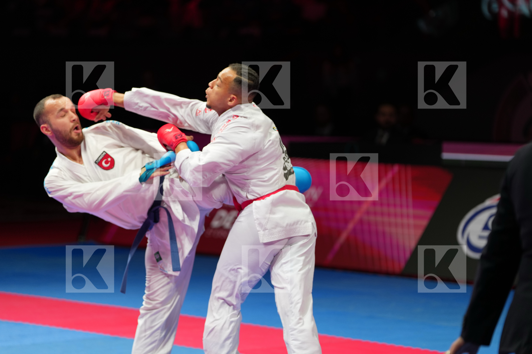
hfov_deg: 13.0
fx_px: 2334
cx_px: 266
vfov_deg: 8.7
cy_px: 177
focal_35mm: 158
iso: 640
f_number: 2.8
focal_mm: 158
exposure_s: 1/1000
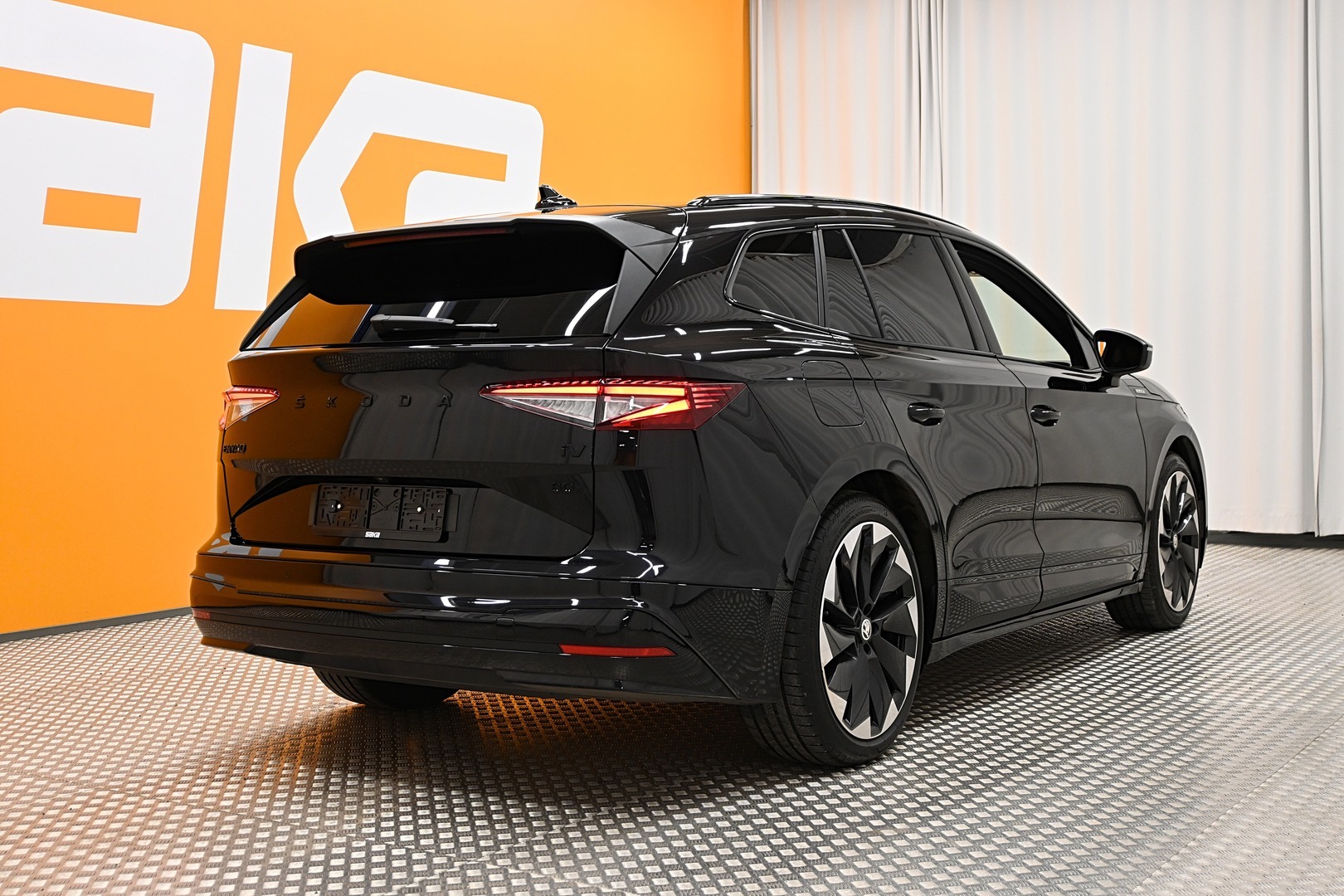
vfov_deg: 32.4
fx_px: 1540
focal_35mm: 41
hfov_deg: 47.2
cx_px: 672
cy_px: 448
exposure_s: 1/80
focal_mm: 27.5
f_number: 4.5
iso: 640
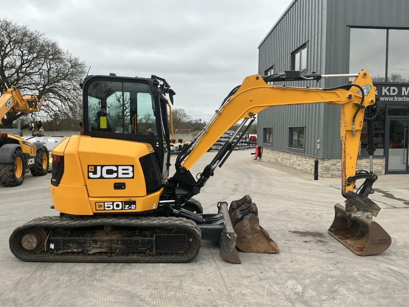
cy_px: 154
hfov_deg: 63.4
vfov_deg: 49.7
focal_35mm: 28
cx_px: 204
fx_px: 331
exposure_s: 1/457
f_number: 1.8
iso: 25
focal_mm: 3
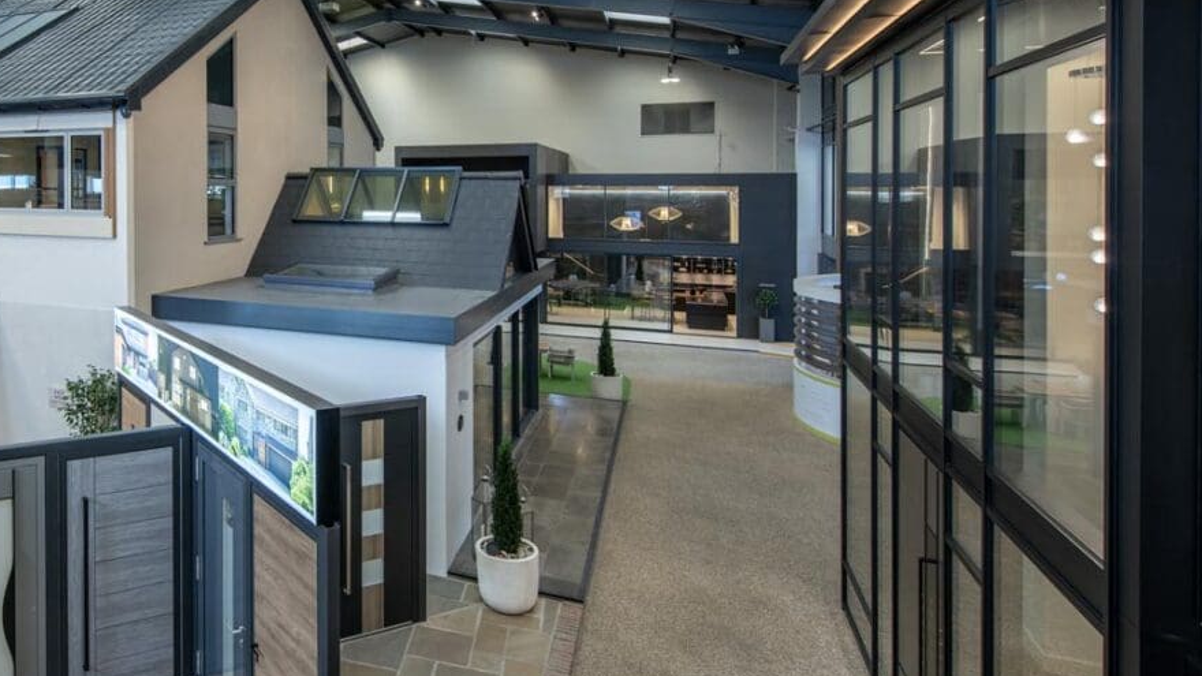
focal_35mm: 25
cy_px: 328
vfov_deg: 46.0
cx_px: 262
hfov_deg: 67.9
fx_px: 797
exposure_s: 1/10
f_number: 5.6
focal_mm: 14
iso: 100
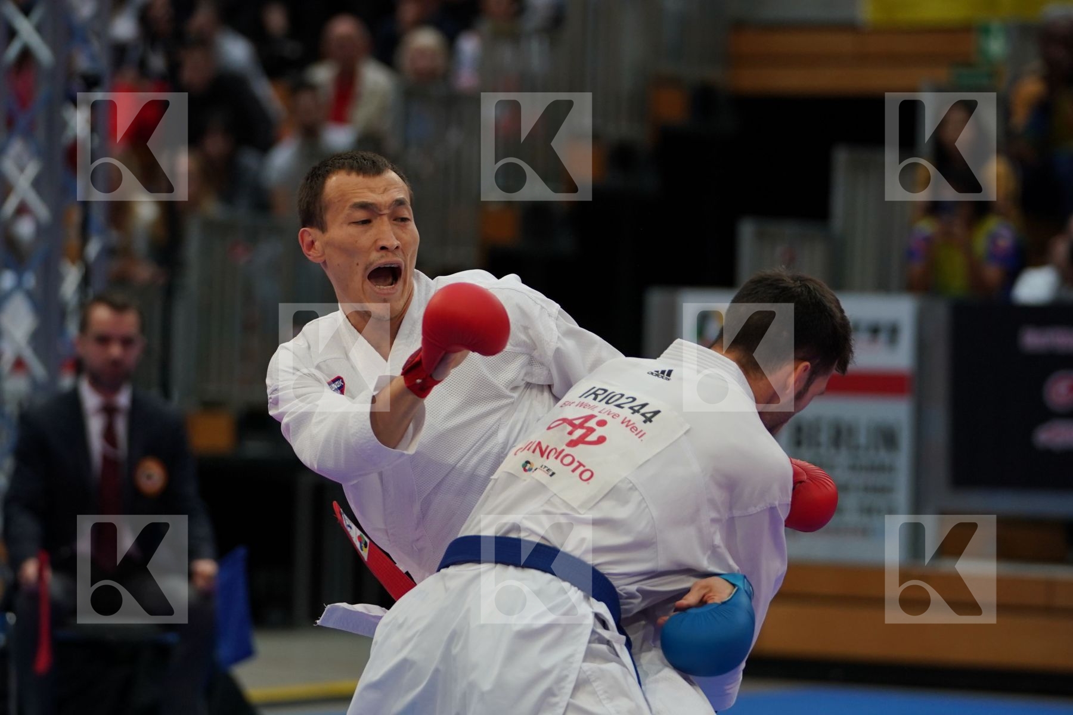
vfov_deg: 7.2
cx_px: 536
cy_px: 358
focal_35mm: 192
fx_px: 5722
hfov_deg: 10.7
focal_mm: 128
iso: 1000
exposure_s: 1/1000
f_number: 2.8
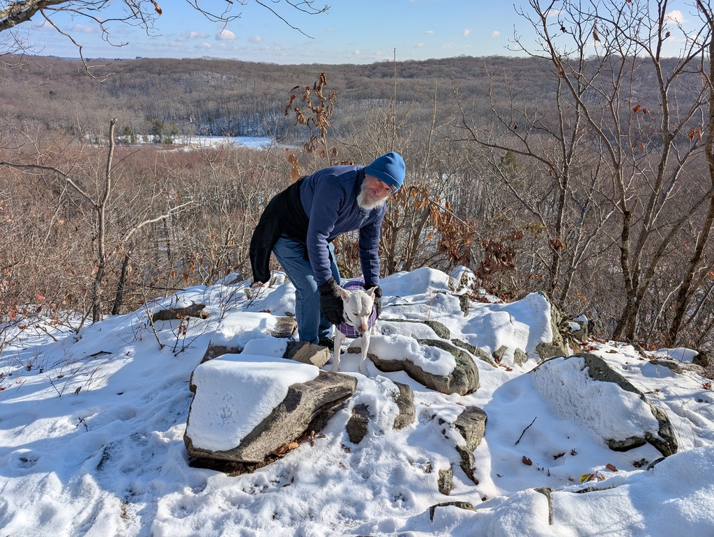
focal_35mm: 24
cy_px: 268
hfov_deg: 71.5
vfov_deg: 56.9
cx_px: 357
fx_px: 496
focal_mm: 6.9
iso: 20
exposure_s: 1/1058
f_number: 1.68
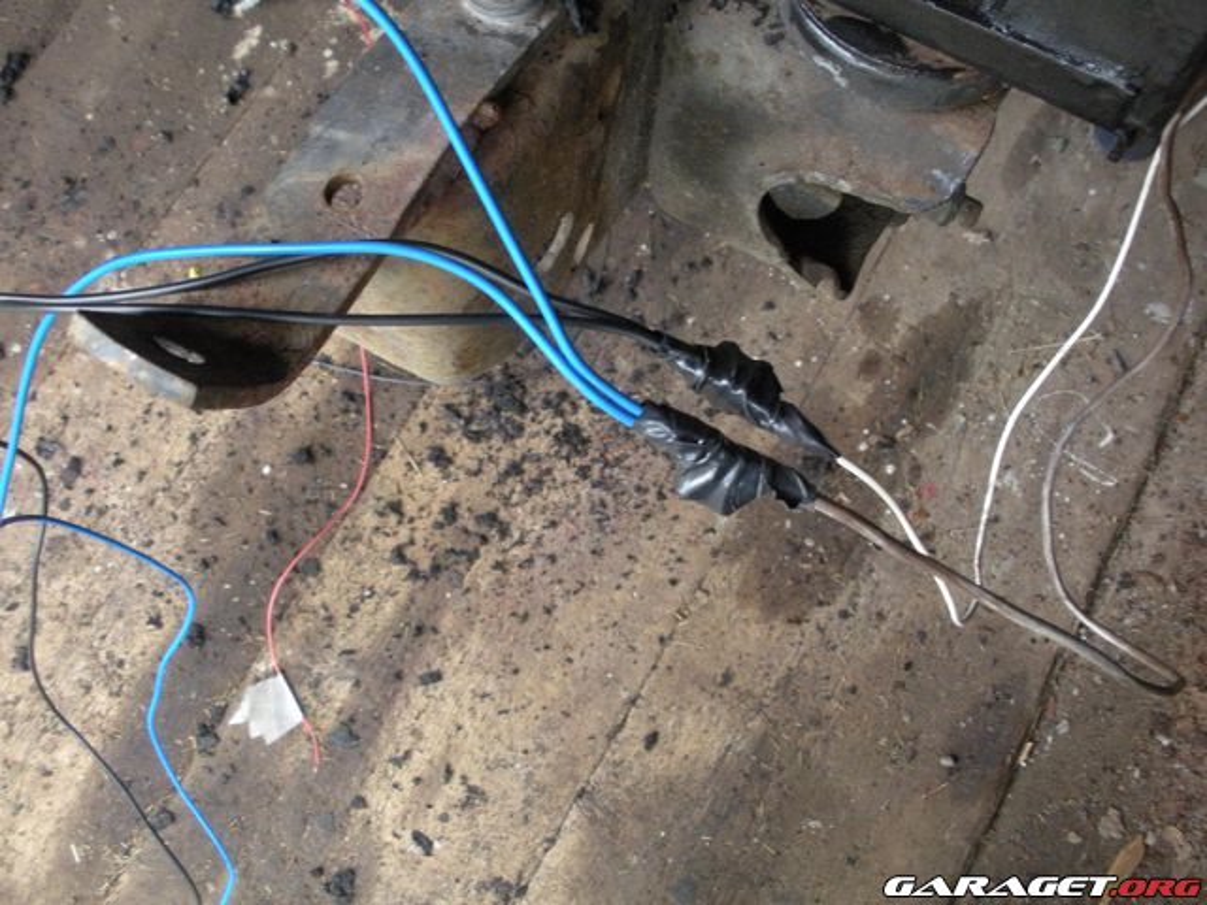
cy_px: 452
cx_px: 604
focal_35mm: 36
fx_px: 1255
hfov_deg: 51.4
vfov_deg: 39.7
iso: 400
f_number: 3.5
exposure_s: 1/34.6
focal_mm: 6.3
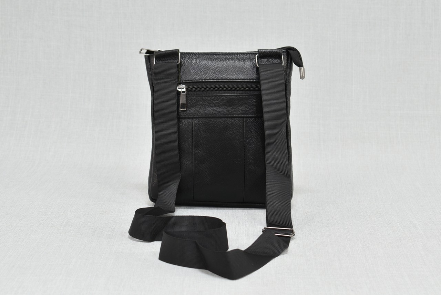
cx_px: 220
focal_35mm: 82
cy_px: 148
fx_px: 1012
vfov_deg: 16.6
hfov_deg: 24.6
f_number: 5.6
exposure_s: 1/10
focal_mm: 55
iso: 100
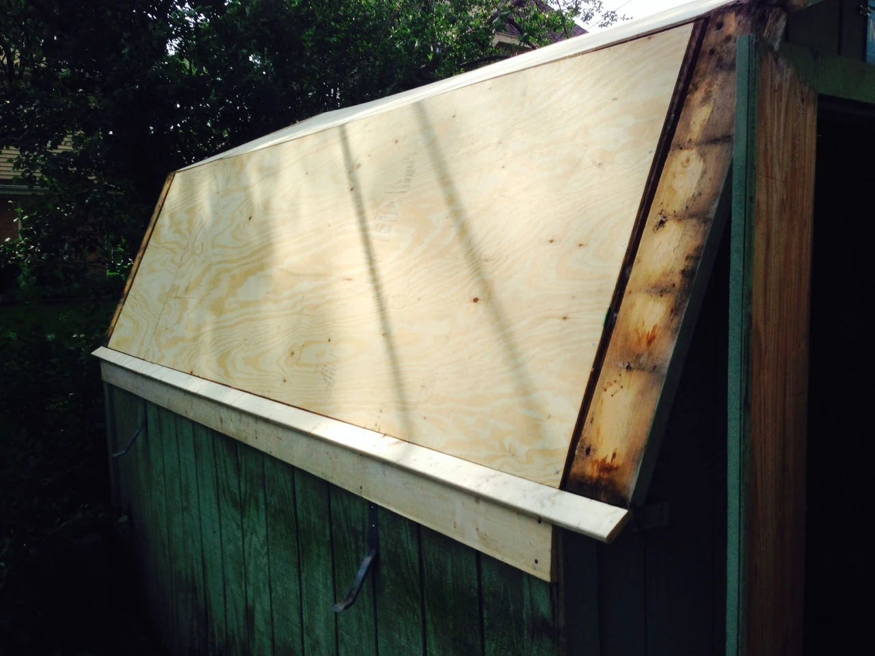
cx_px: 438
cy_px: 328
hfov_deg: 55.4
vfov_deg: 42.9
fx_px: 834
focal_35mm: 33
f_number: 2.4
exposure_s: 1/1130
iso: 50
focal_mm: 4.12
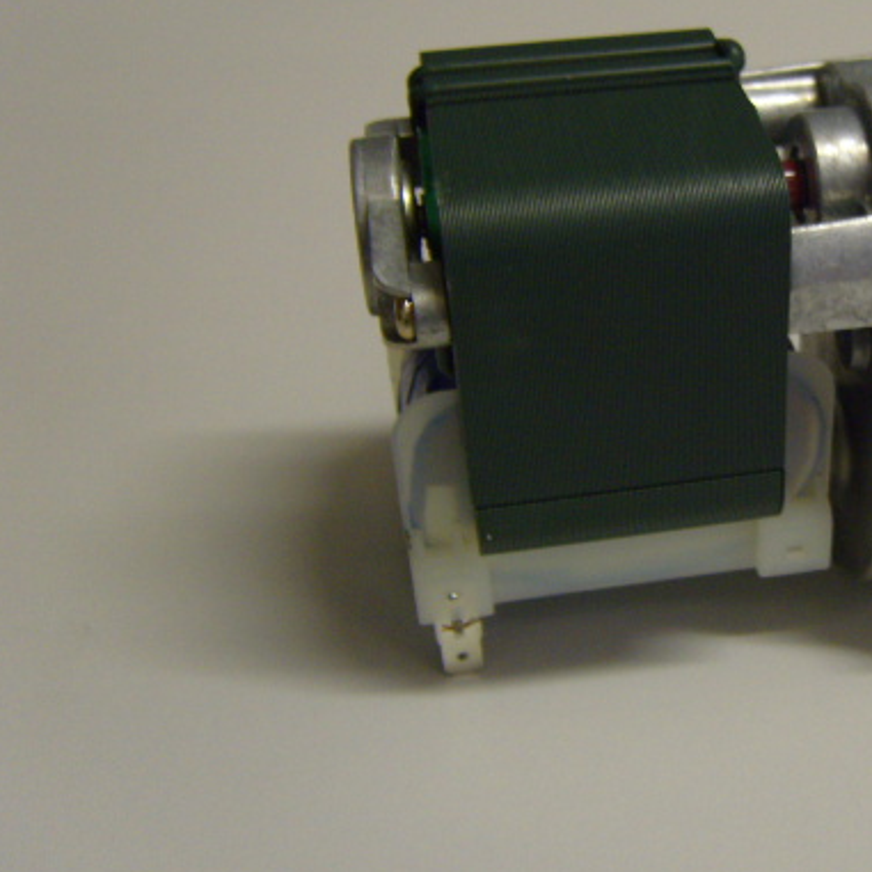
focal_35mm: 52
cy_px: 373
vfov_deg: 32.7
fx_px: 1482
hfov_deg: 31.8
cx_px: 716
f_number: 2.8
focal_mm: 7.4
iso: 200
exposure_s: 1/30
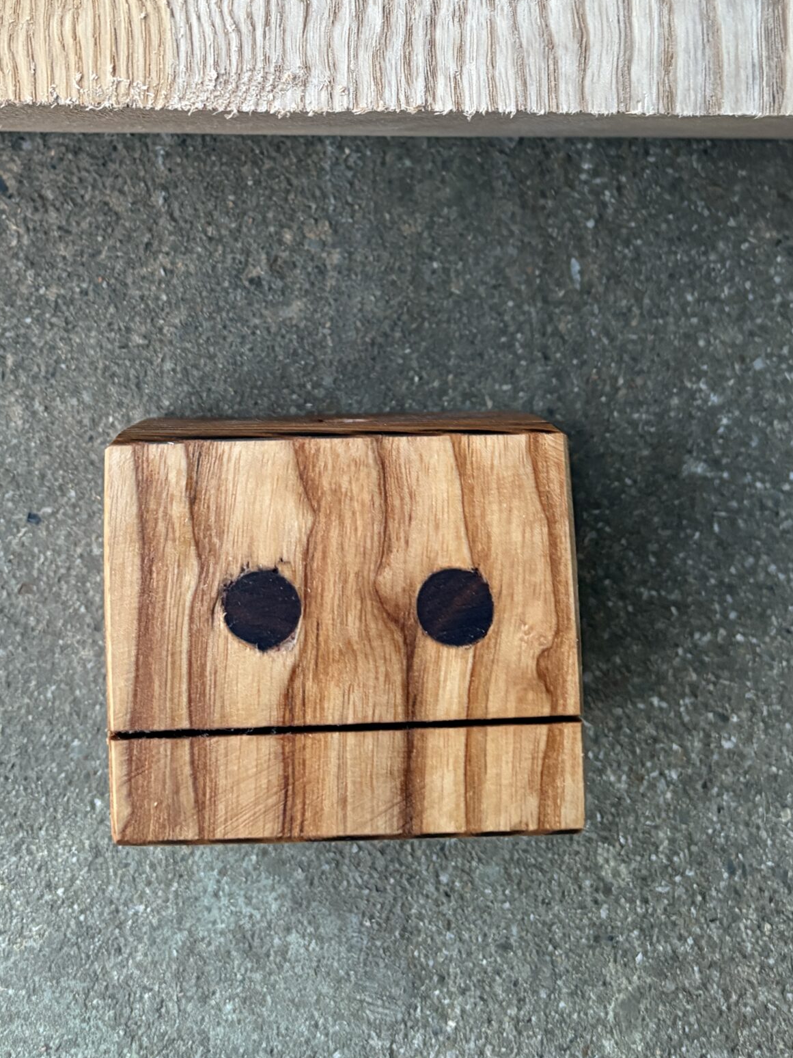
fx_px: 1313
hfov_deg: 33.6
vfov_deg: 42.1
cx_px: 350
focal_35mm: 43
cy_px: 223
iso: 500
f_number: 1.6
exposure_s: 1/60
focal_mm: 5.96
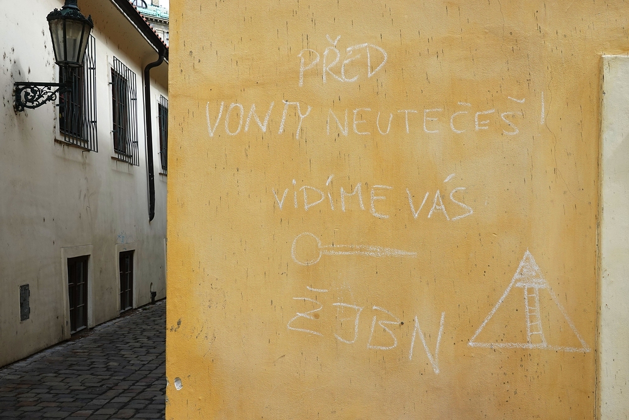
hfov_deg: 49.5
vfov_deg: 34.2
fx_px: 681
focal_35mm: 39
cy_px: 210
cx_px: 314
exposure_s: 1/800
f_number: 3.5
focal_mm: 14.4
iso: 125
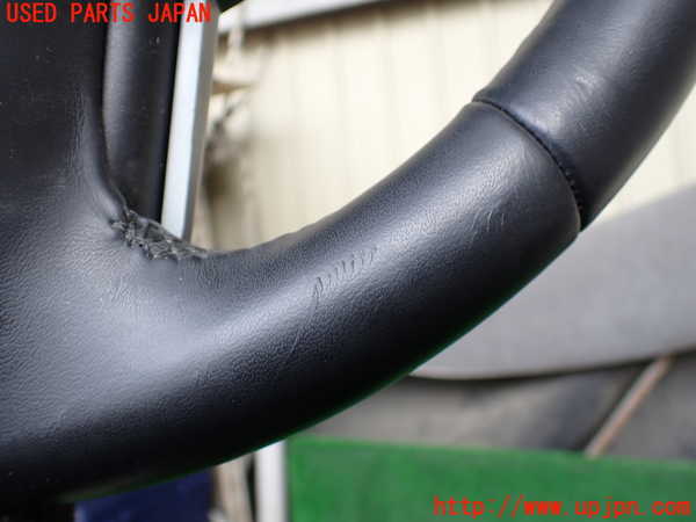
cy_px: 261
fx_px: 603
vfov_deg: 46.8
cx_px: 348
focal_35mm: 30
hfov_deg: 60.0
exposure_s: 1/125
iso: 125
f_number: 2.3
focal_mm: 5.4
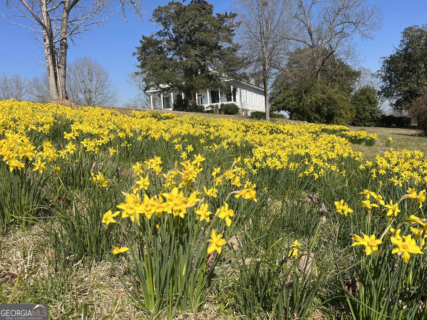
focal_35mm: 26
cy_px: 160
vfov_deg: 53.1
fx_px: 321
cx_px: 214
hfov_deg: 67.3
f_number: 1.5
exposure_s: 1/4444
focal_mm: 5.7
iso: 50
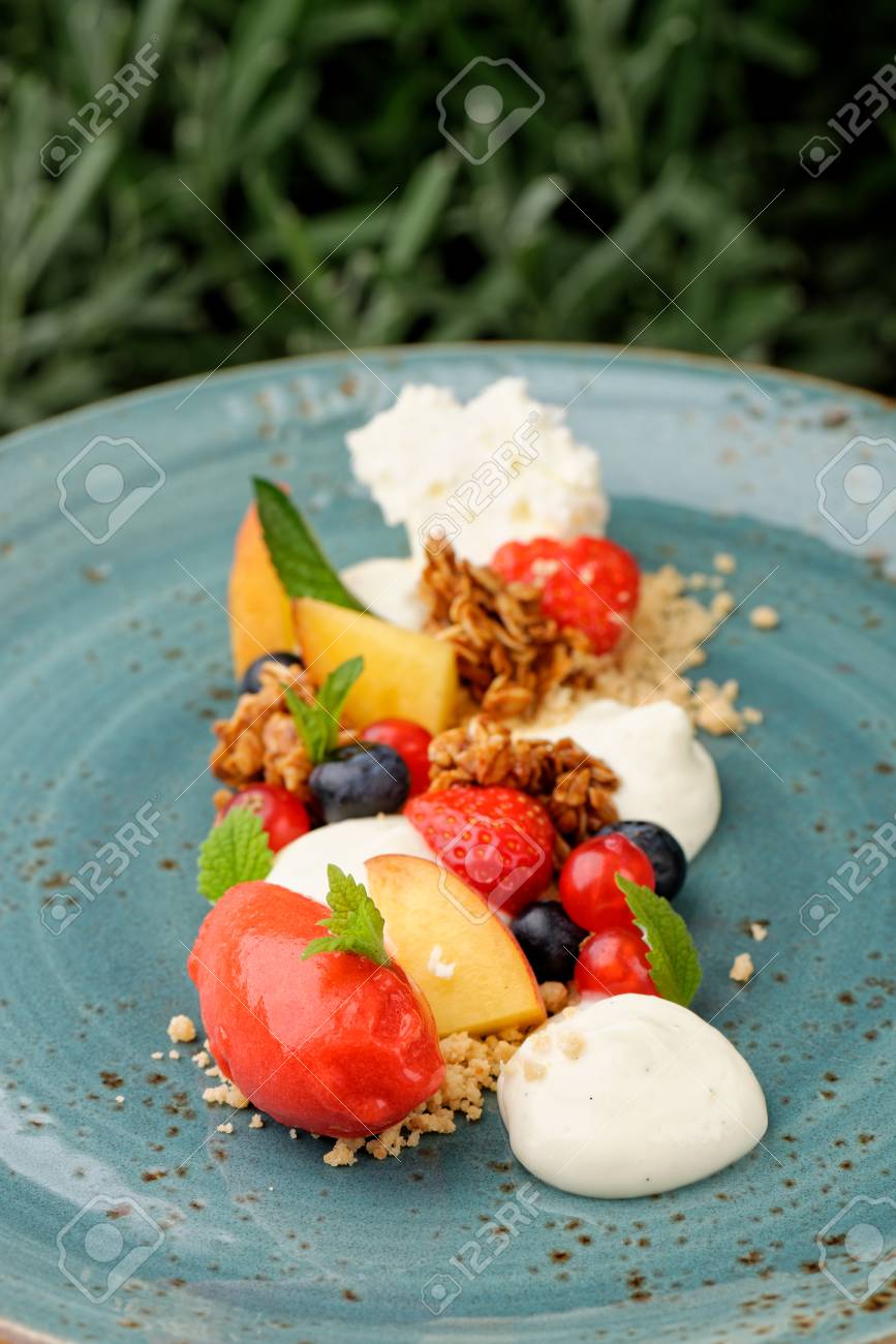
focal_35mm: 105
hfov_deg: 13.0
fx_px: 3919
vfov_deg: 19.5
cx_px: 448
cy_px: 672
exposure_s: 1/125
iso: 100
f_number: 11
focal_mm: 105
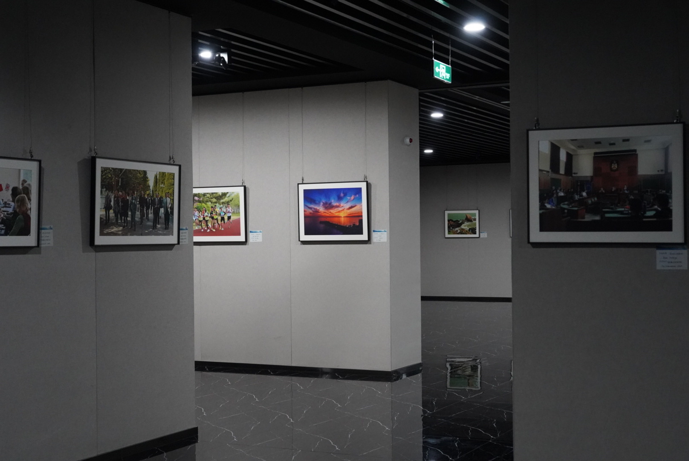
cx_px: 344
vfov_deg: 24.2
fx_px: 1073
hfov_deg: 35.6
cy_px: 230
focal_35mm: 56
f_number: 5.6
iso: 8000
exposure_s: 1/60
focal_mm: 56
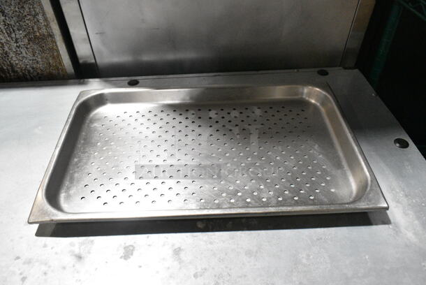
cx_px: 213
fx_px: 320
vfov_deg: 48.0
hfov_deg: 67.3
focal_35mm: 27
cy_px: 142
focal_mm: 18
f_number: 8
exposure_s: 1/400
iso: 6400
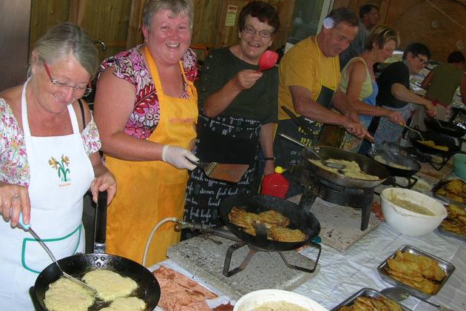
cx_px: 232
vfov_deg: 35.9
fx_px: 479
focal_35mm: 37
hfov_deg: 51.9
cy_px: 168
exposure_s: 1/60.1
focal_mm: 5.8
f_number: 2.8
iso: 70
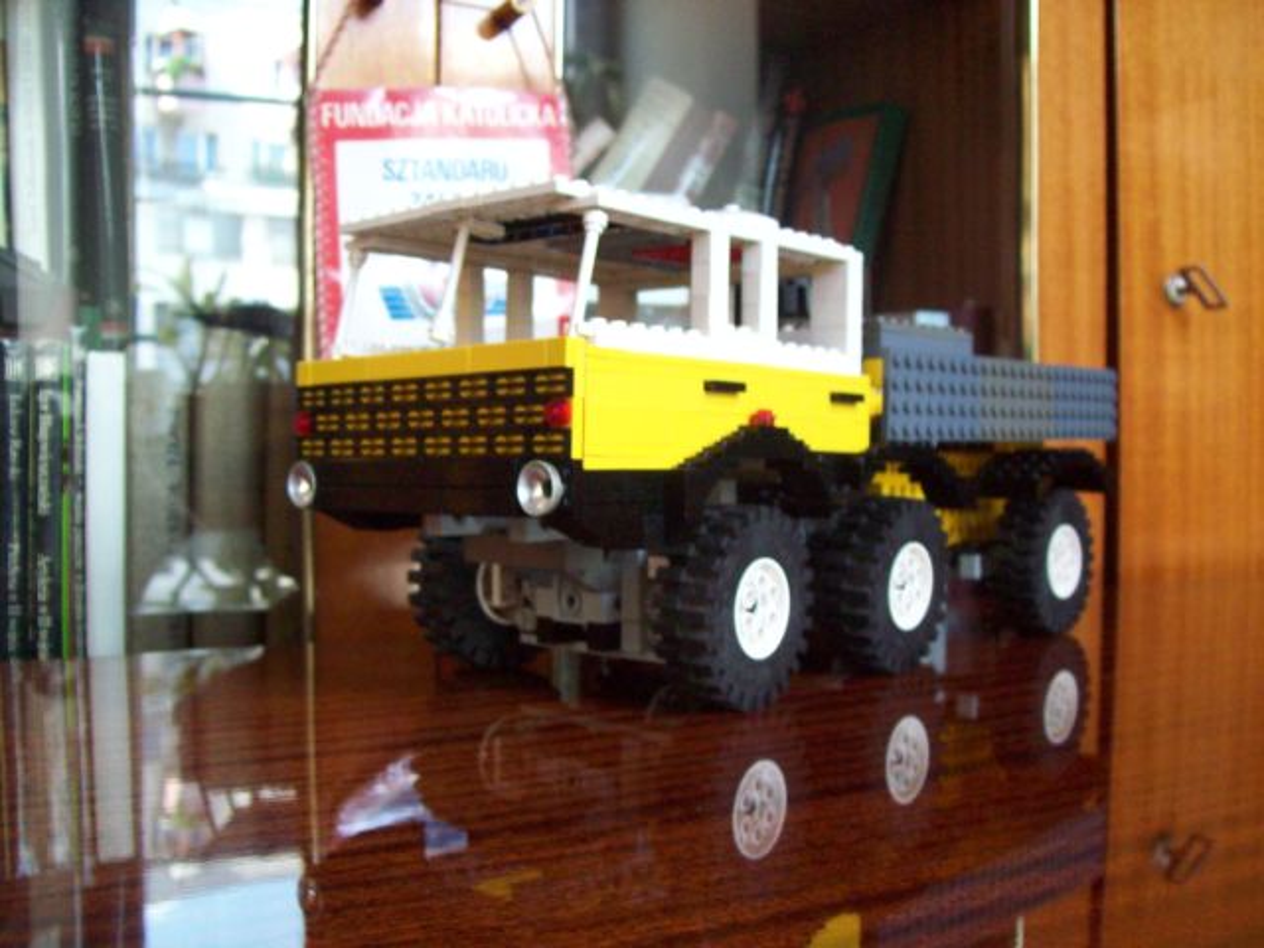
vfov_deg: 39.7
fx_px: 1315
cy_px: 474
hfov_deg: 51.4
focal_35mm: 36
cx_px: 632
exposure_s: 1/21.3
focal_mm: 6
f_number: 2.7
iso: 160
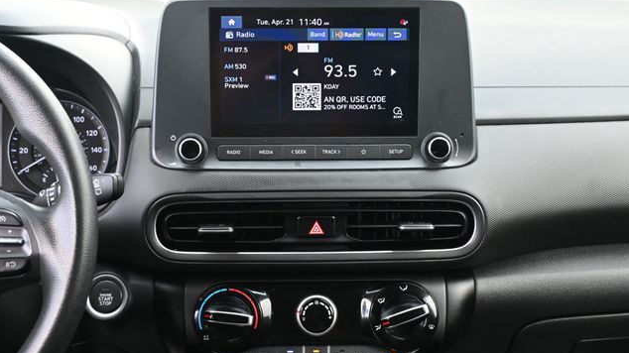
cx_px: 314
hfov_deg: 37.5
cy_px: 189
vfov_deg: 21.6
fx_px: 926
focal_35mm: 56
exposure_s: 1/125
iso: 1250
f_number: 5.3
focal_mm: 35
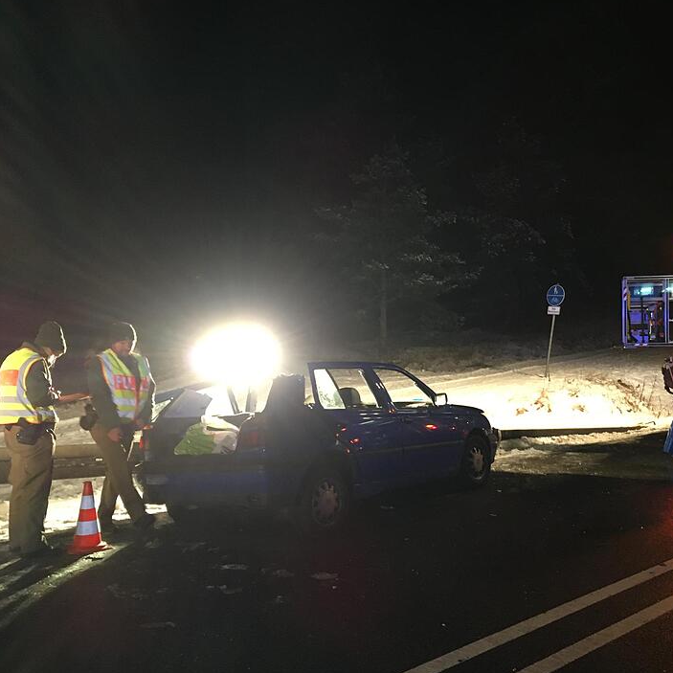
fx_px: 770
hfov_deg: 46.4
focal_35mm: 35
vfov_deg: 47.2
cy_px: 332
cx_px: 457
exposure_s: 1/20
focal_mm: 4.15
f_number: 2.2
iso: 200
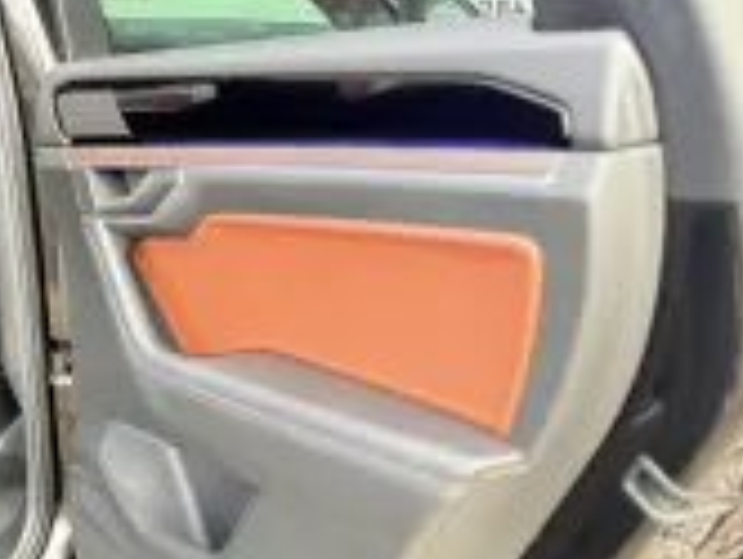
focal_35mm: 52
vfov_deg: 28.1
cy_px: 241
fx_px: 1118
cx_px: -45
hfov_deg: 32.9
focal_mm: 6.76
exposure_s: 1/243
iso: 160
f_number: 1.78
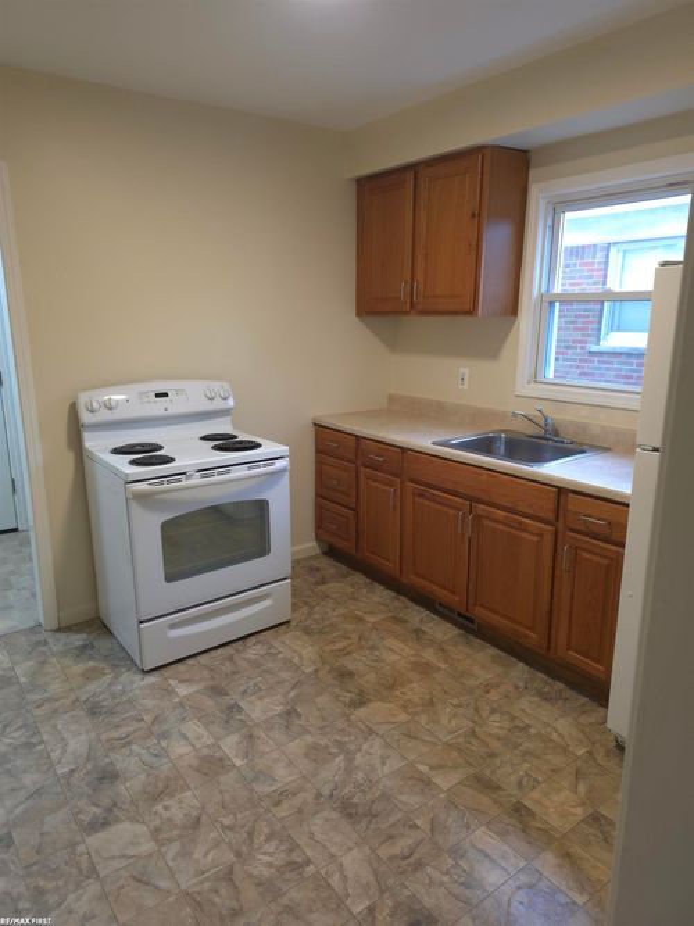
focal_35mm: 23
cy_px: 463
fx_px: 615
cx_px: 347
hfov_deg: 58.9
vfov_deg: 73.9
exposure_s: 1/60
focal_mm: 6.3
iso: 250
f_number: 1.7
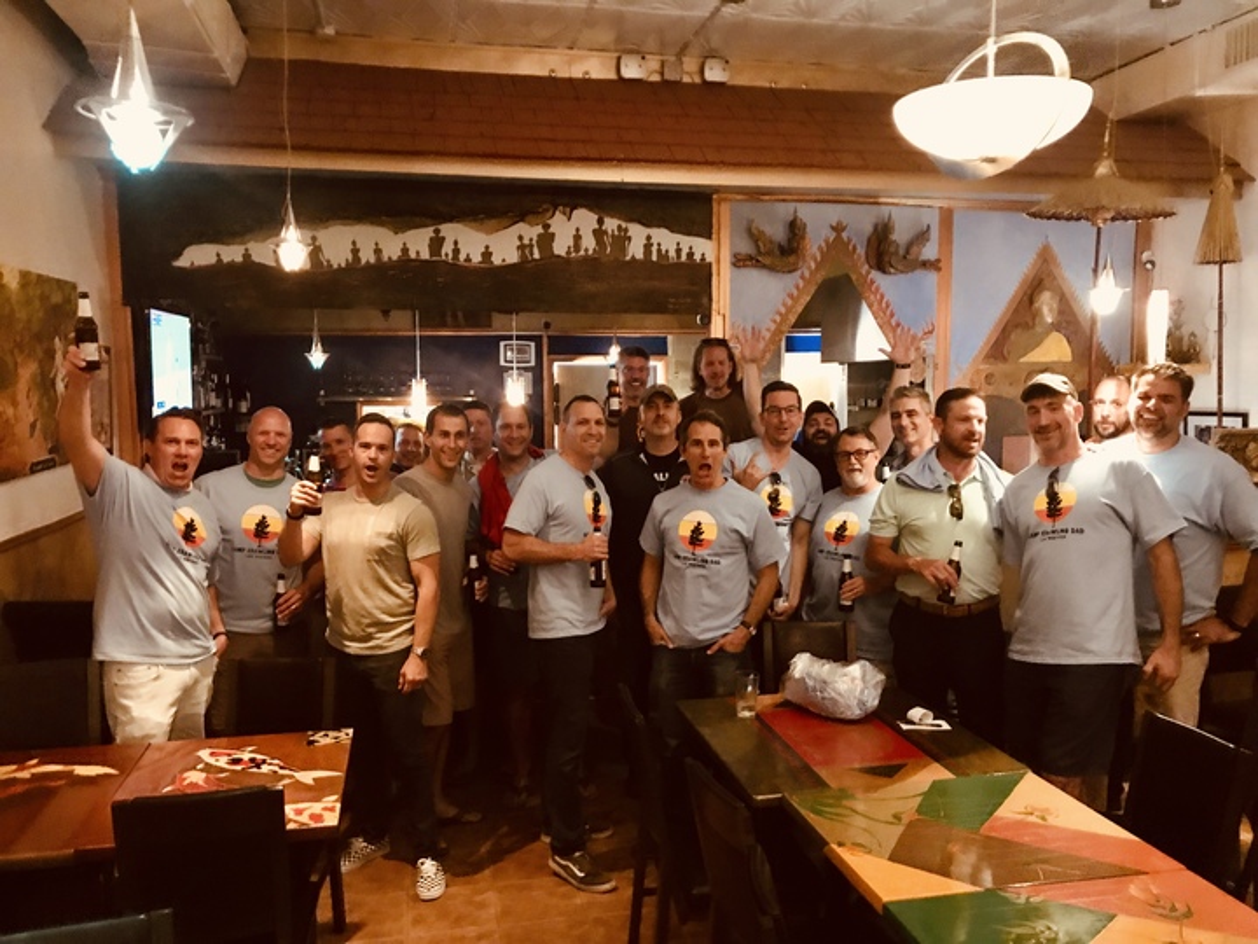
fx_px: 1018
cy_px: 472
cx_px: 629
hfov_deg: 63.4
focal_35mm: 28
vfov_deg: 49.7
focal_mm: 3.99
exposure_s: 1/4
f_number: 1.8
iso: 125
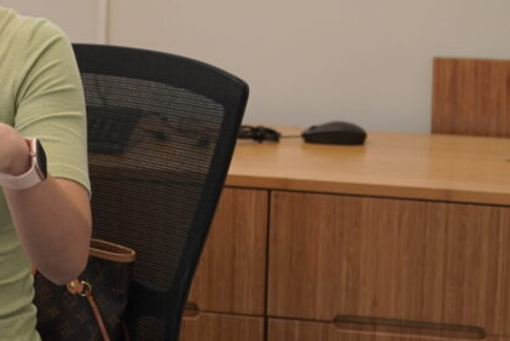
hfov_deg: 14.1
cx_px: 12
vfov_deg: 9.6
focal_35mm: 143
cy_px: 44
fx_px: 2027
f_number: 4
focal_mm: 59
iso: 800
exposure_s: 1/160
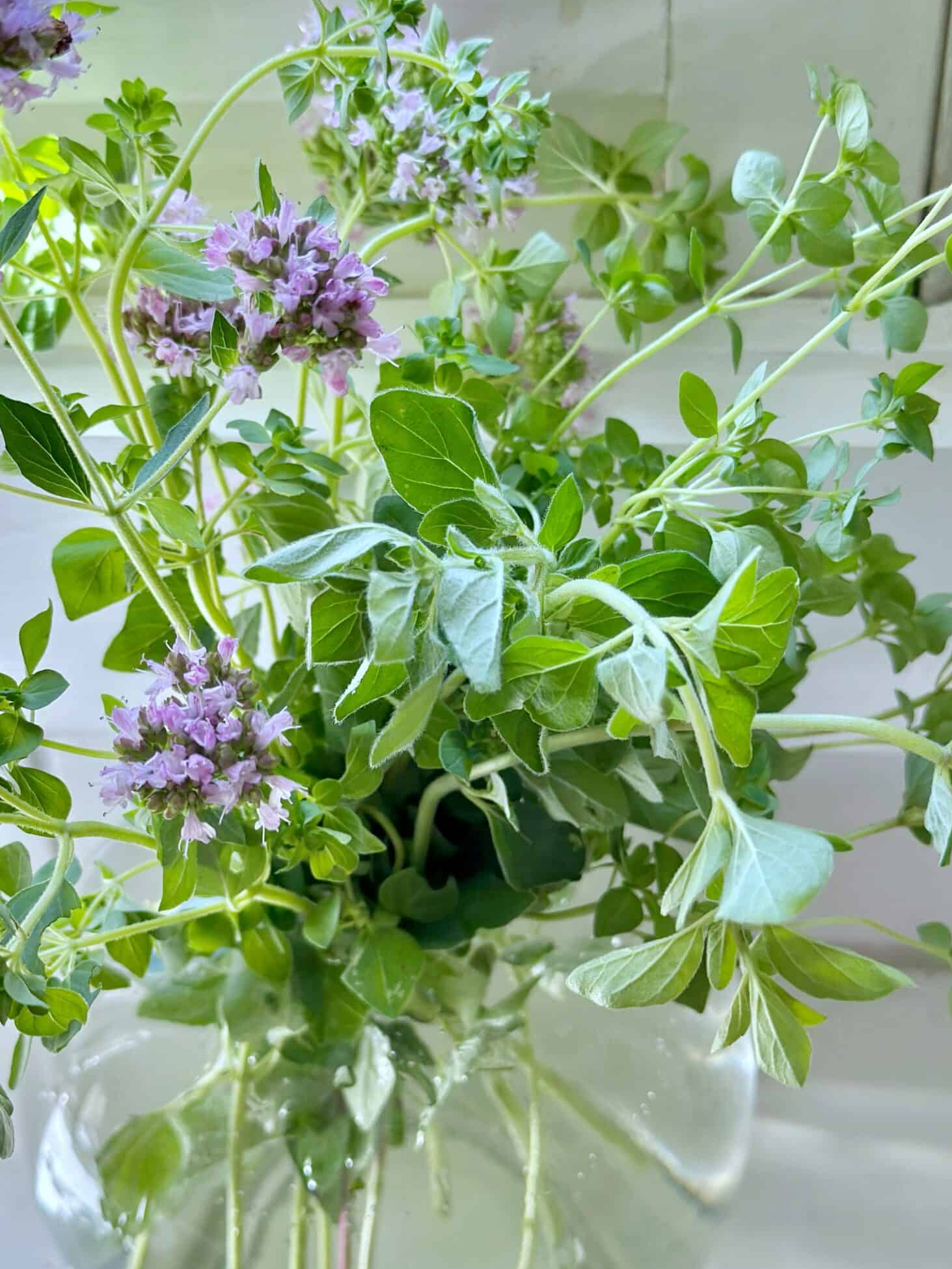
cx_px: 364
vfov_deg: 30.7
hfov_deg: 23.2
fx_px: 2310
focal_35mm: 63
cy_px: 612
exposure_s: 1/121
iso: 64
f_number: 1.78
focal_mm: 6.86
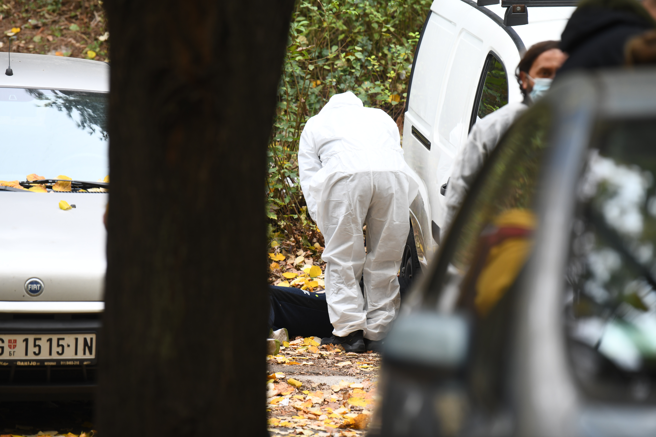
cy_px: 218
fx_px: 3371
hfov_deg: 11.1
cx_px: 328
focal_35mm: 185
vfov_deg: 7.4
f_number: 4
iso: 400
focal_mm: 185
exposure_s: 1/250
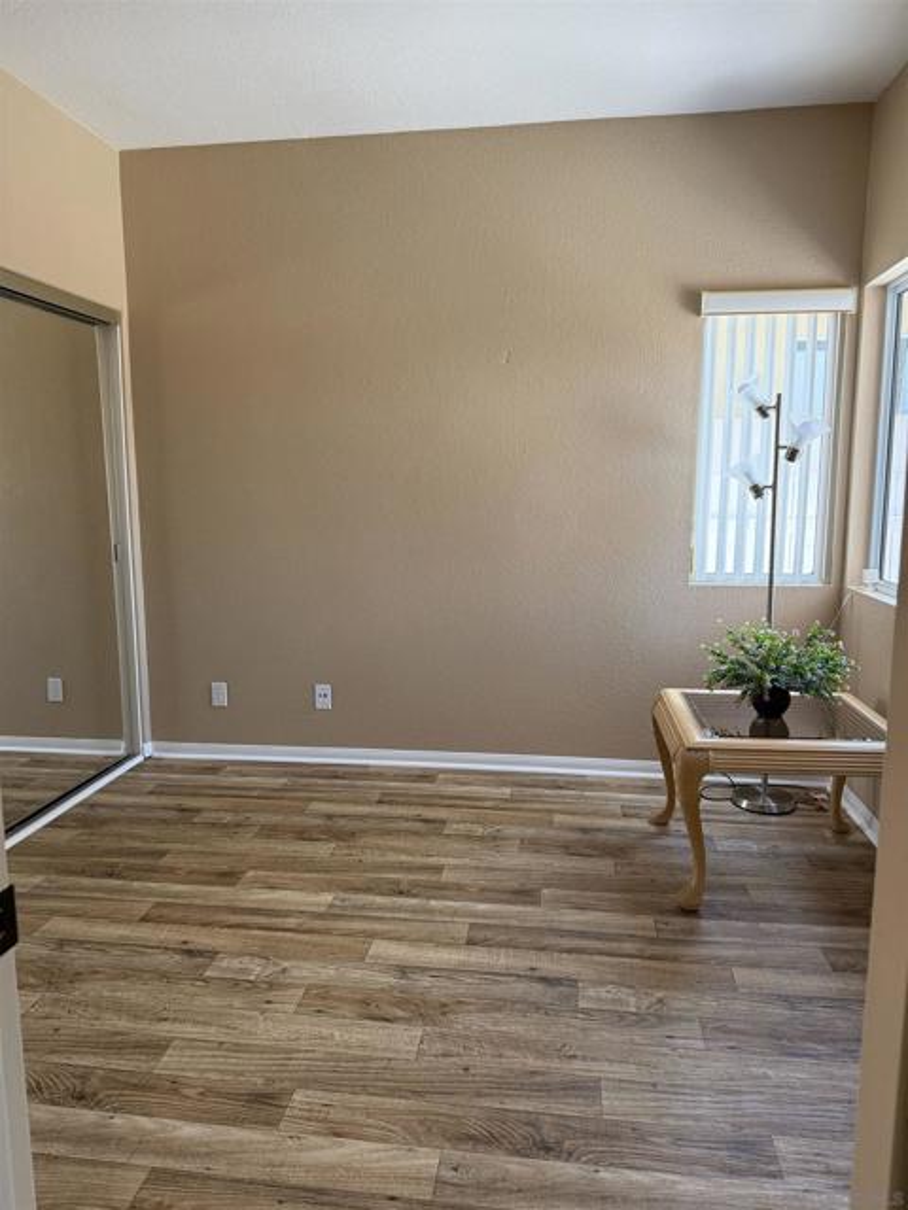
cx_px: 454
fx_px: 839
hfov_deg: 56.8
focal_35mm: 24
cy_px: 605
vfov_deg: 71.6
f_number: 1.78
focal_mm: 6.76
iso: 200
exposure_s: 1/223
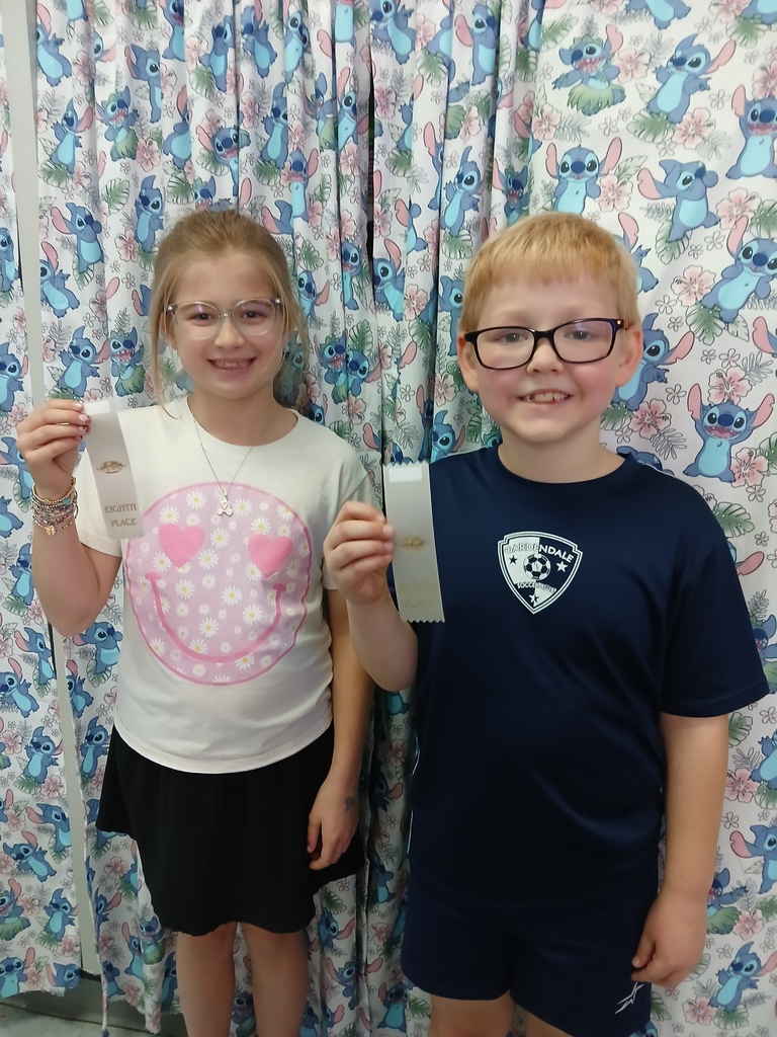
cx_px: 388
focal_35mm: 26
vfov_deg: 67.3
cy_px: 518
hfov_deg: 53.1
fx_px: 778
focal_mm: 3.98
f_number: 1.8
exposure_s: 1/24
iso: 400
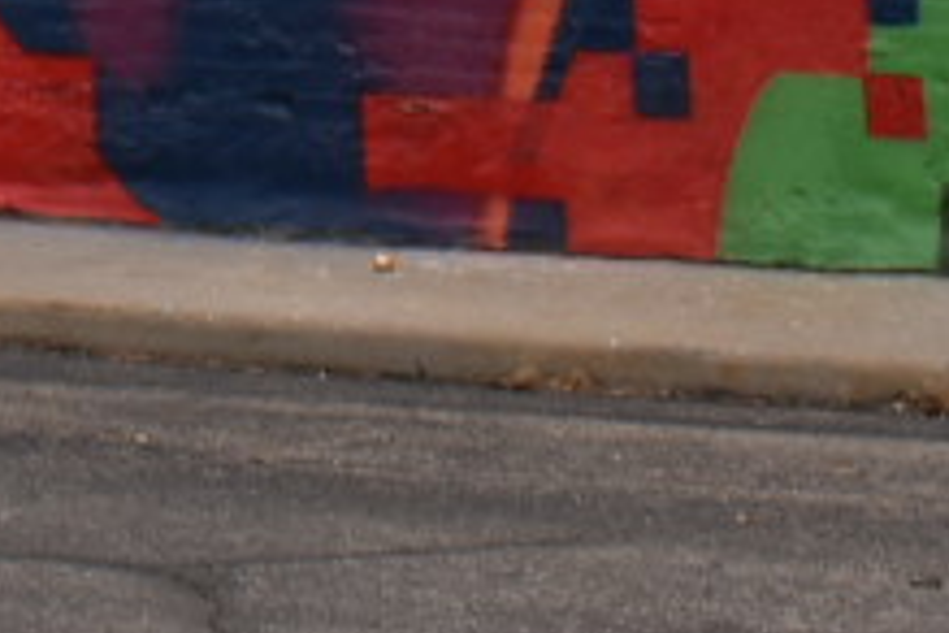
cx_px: -559
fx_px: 5852
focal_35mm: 222
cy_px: -1535
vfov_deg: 5.6
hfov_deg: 9.0
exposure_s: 1/250
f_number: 8
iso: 180
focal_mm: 20
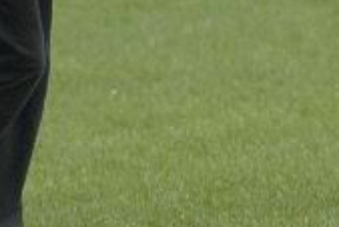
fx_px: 11734
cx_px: 487
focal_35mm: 1245
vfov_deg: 1.1
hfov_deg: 1.7
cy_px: -222
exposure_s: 1/500
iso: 400
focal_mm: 200
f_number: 5.6
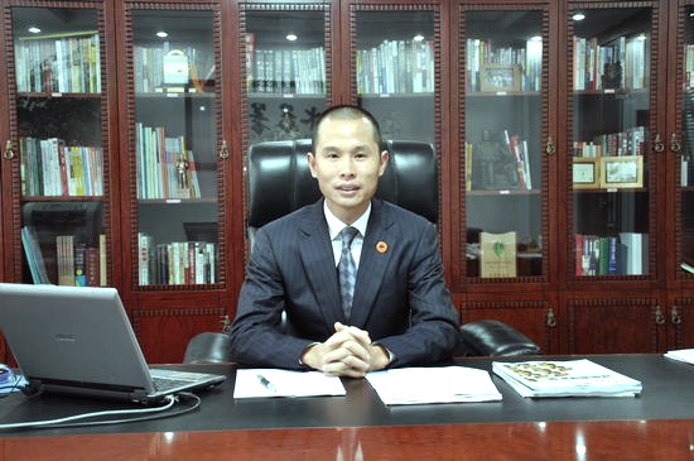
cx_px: 347
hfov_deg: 38.9
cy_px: 230
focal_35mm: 51
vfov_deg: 26.4
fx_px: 982
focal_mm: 34
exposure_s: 1/15
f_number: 4.2
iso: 560
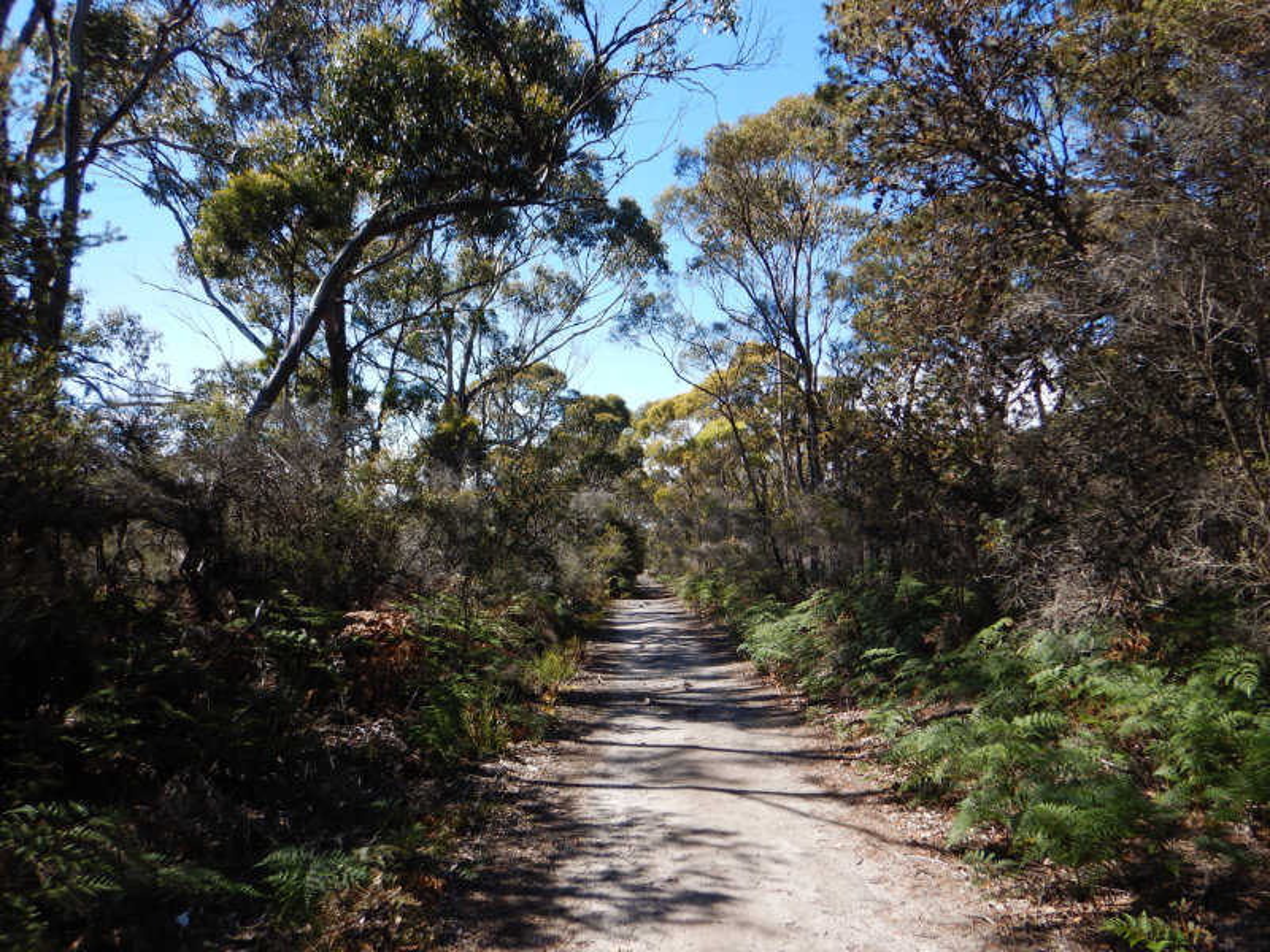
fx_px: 881
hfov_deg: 71.6
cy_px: 476
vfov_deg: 56.8
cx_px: 635
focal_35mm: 24
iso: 125
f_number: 2.8
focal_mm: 4.3
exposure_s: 1/1000
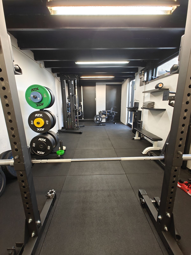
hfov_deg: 85.7
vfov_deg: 102.1
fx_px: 103
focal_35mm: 14
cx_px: 96
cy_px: 128
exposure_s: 1/33
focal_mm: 2.62
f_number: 2.2
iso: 250
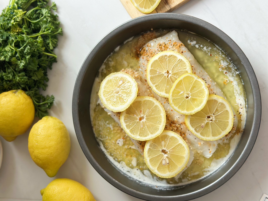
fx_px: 372
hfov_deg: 39.7
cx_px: 134
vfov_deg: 30.3
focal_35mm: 48
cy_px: 100
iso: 80
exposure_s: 1/121
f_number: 1.78
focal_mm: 6.86
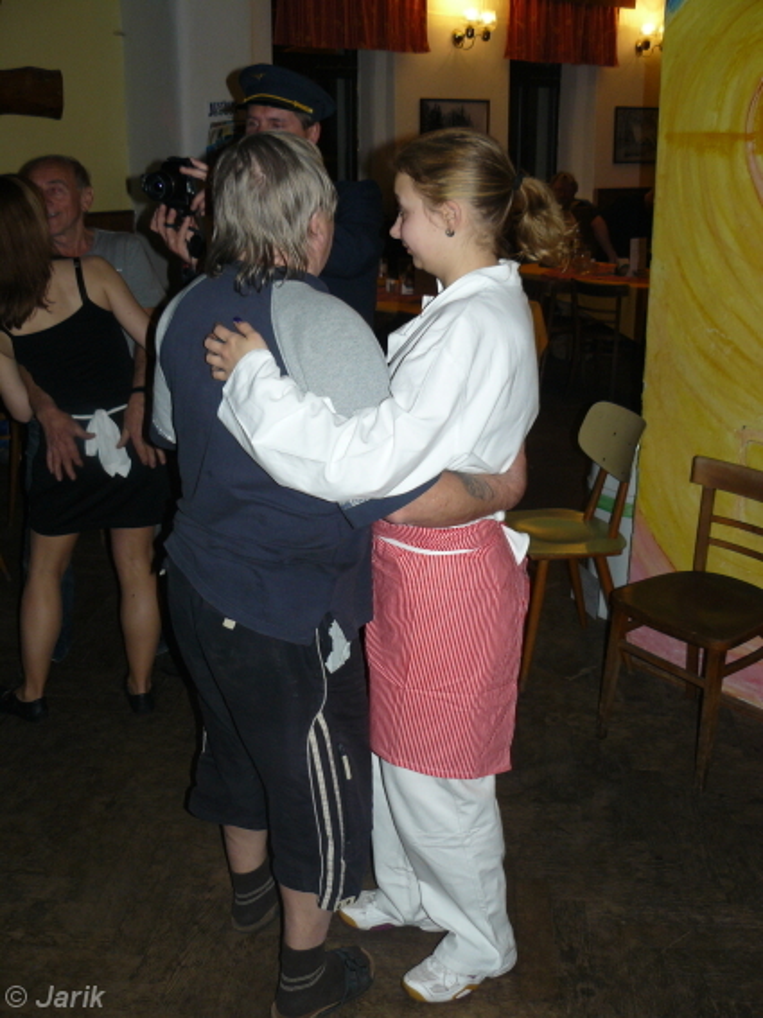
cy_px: 509
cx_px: 382
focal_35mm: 36
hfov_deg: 39.6
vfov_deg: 51.4
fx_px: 1058
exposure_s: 1/30
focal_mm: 6
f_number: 2.8
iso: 100
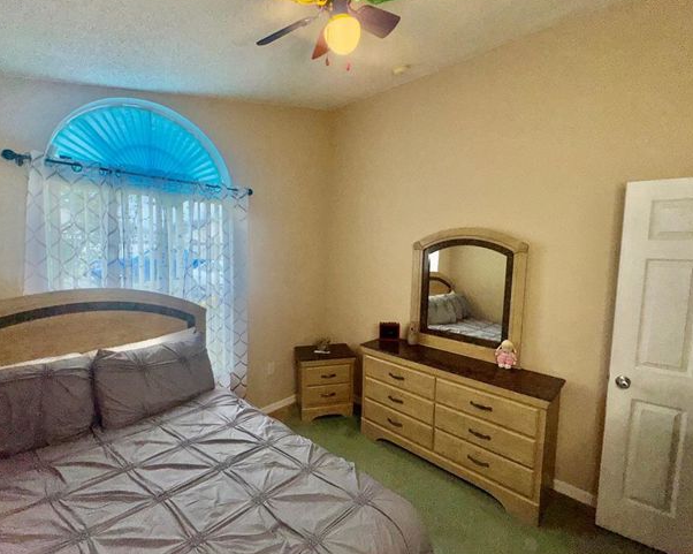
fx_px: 328
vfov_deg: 80.3
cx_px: 347
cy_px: 278
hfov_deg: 93.1
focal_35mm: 16
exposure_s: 1/332
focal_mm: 2.22
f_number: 2.2
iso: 32
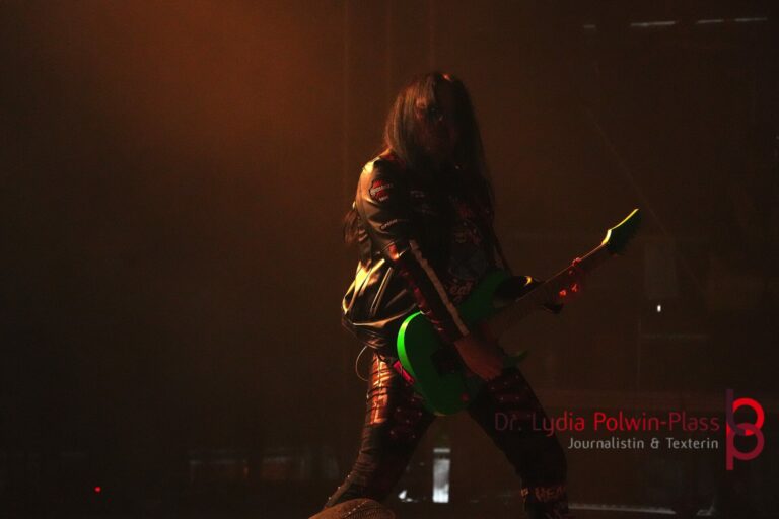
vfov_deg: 4.8
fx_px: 6232
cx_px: 390
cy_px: 260
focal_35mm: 288
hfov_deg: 7.2
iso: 6400
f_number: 6.3
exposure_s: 1/125
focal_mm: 192
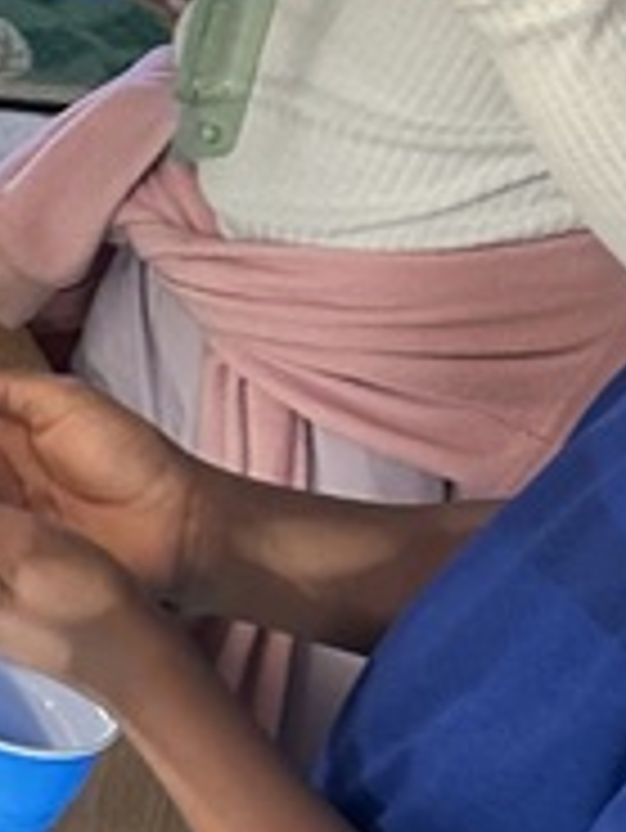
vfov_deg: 14.5
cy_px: -63
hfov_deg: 10.7
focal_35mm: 133
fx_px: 3203
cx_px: -324
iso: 320
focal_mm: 6.86
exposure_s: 1/60
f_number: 1.78
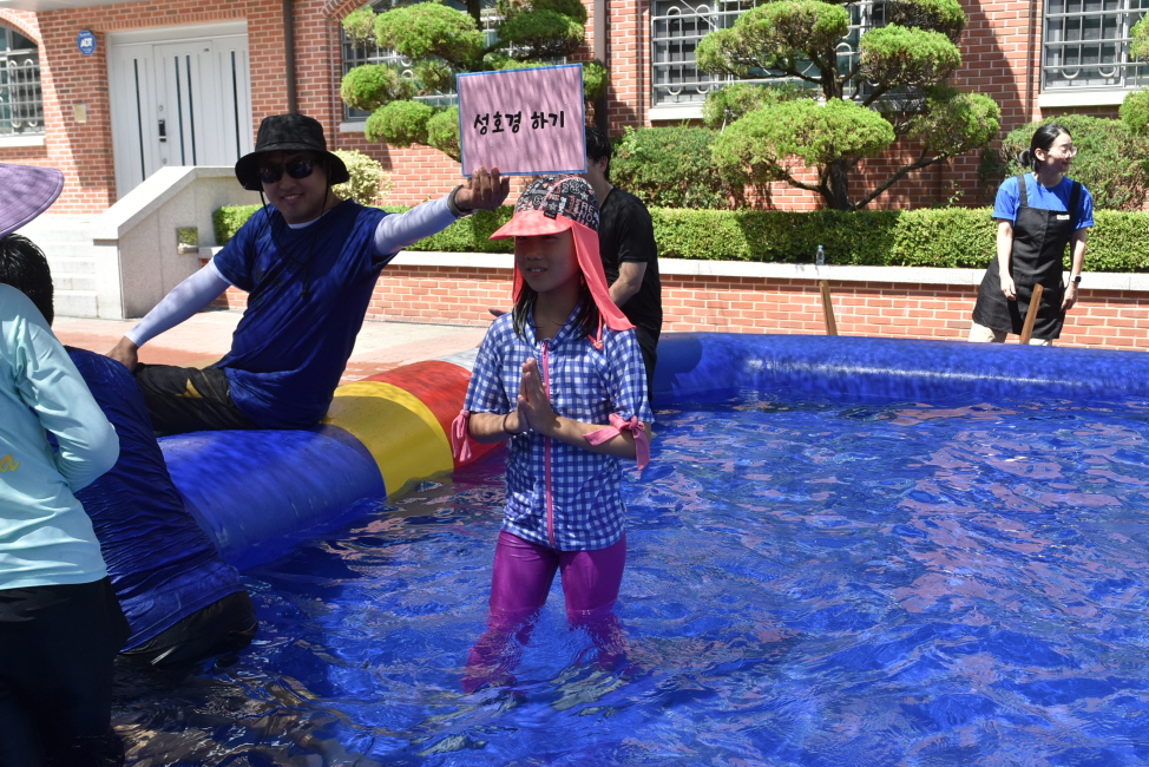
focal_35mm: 39
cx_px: 562
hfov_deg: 50.1
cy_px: 384
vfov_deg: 34.6
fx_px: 1230
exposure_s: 1/250
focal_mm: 25
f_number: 8
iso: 280
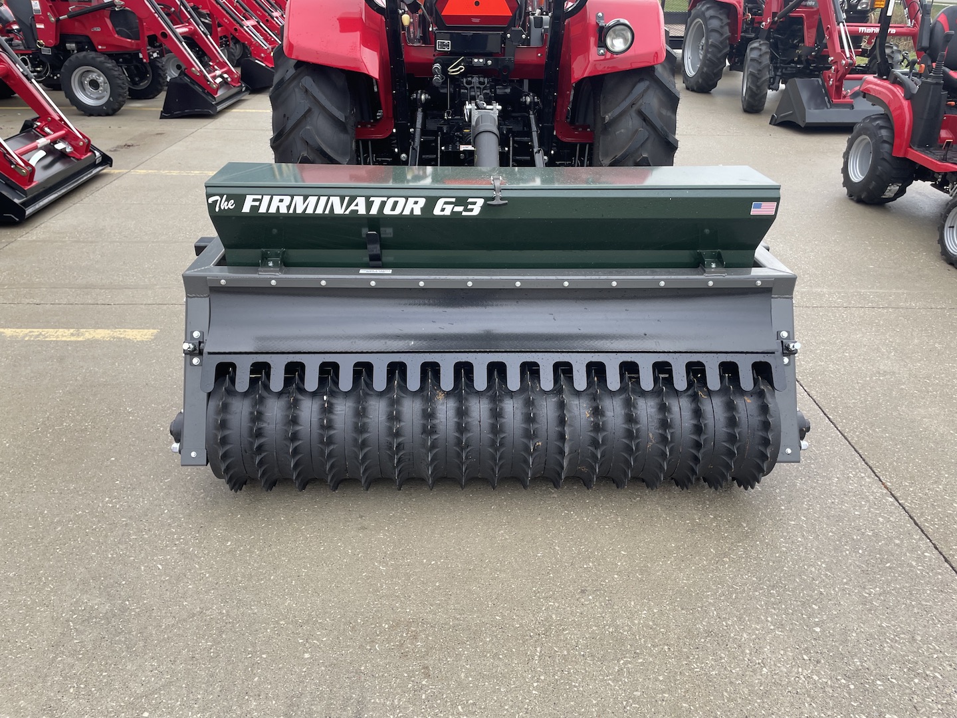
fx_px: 719
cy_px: 359
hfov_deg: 67.3
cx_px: 478
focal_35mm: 26
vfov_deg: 53.1
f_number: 1.6
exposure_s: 1/394
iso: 32
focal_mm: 4.2
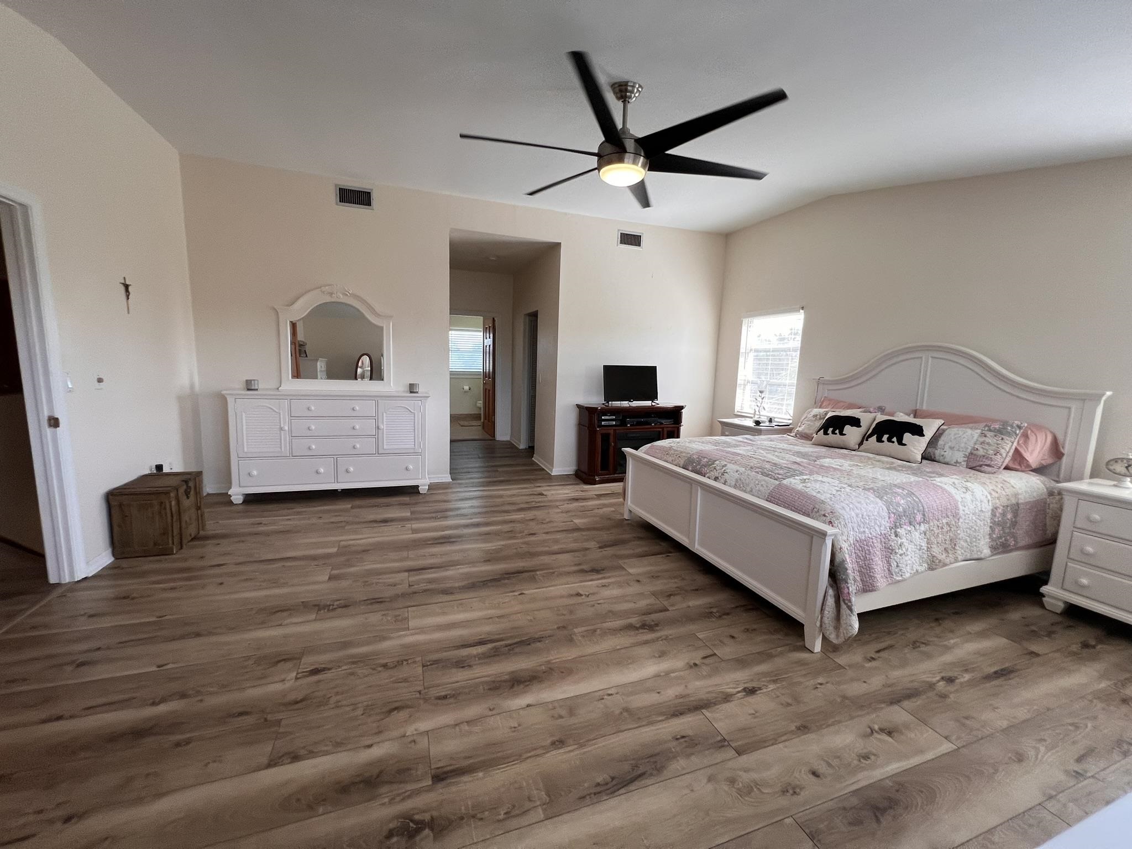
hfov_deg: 106.2
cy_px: 424
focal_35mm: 13
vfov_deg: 89.9
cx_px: 566
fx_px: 425
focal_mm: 1.57
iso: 125
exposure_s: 1/120
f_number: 1.8
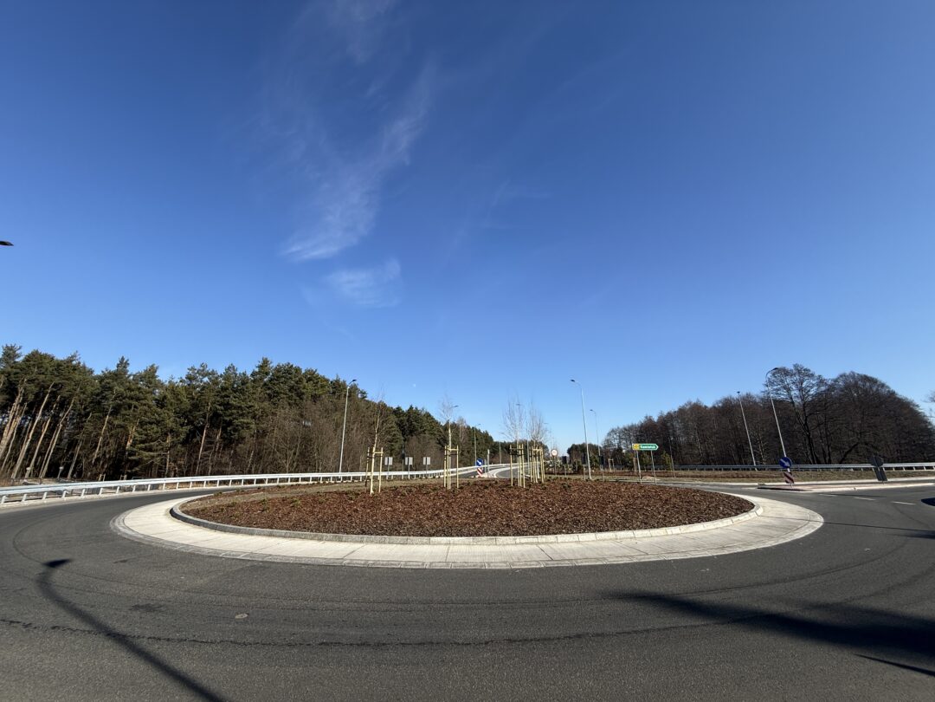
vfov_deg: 85.7
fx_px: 378
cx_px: 468
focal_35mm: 14
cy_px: 351
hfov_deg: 102.1
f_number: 2.2
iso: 50
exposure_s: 1/1961
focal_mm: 2.22
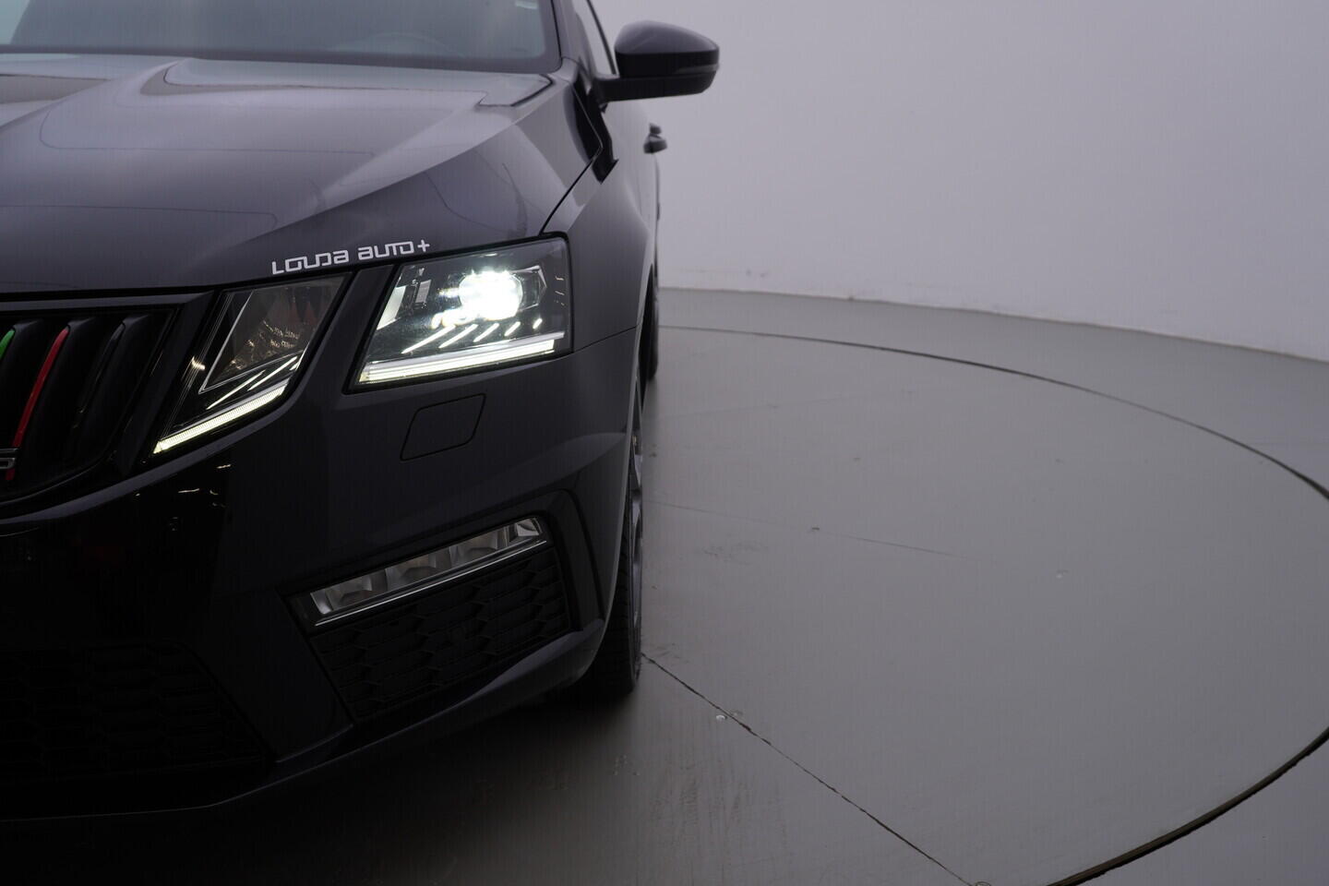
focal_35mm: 36
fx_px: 1329
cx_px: 664
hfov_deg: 53.1
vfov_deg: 36.9
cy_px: 443
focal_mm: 24
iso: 125
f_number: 5
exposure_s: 1/125
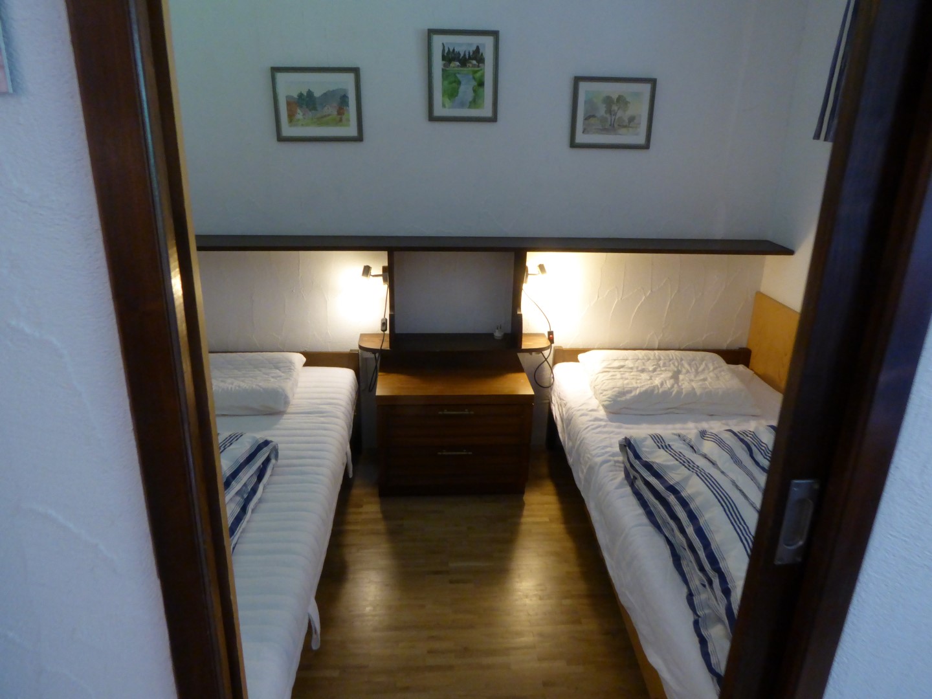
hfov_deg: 71.6
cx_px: 466
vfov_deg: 56.8
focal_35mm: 24
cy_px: 350
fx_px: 646
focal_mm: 4.3
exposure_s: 1/4
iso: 400
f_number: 7.1
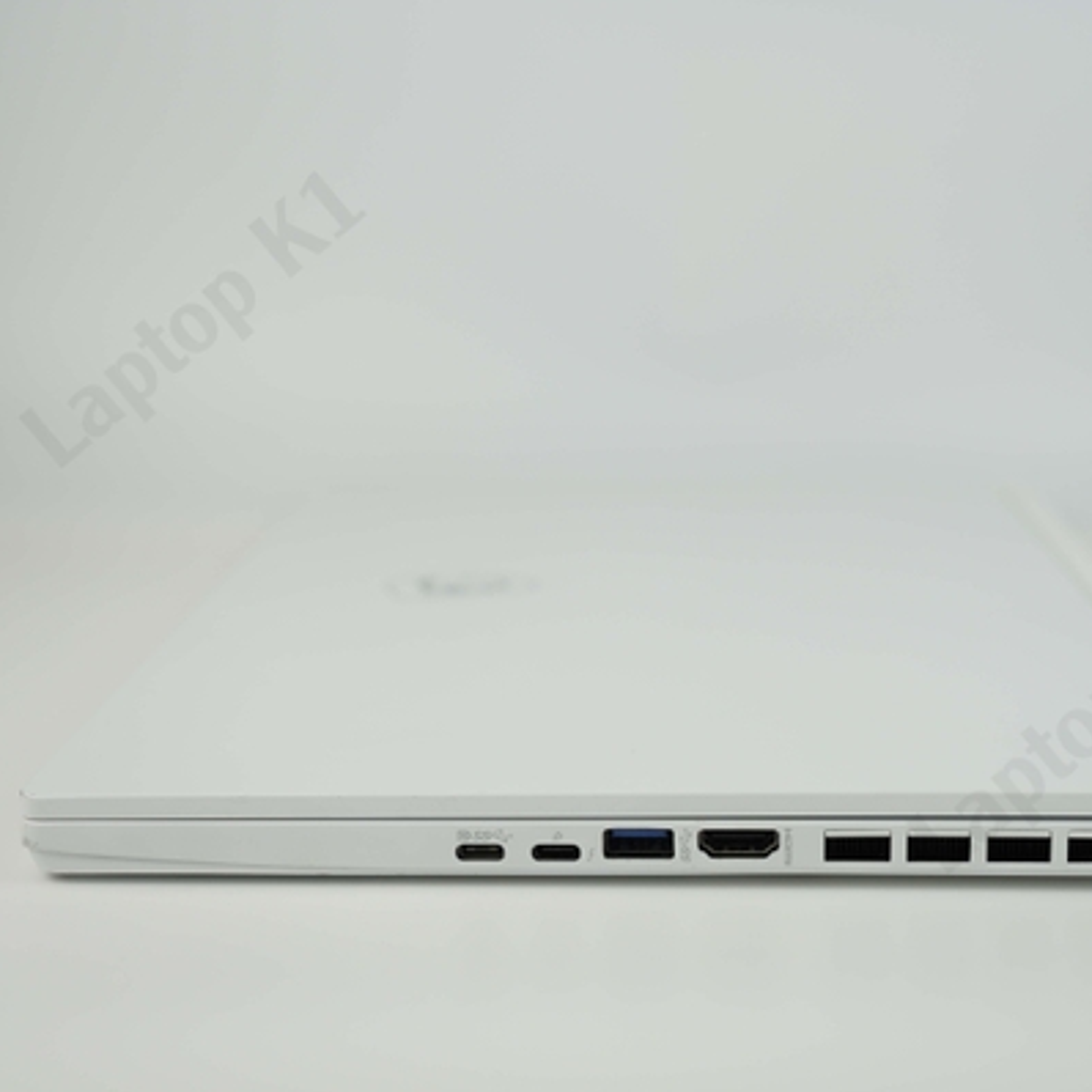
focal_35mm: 60
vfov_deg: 28.8
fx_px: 2129
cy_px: 546
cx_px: 639
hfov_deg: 28.7
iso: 100
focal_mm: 31
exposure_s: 1/250
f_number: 2.8
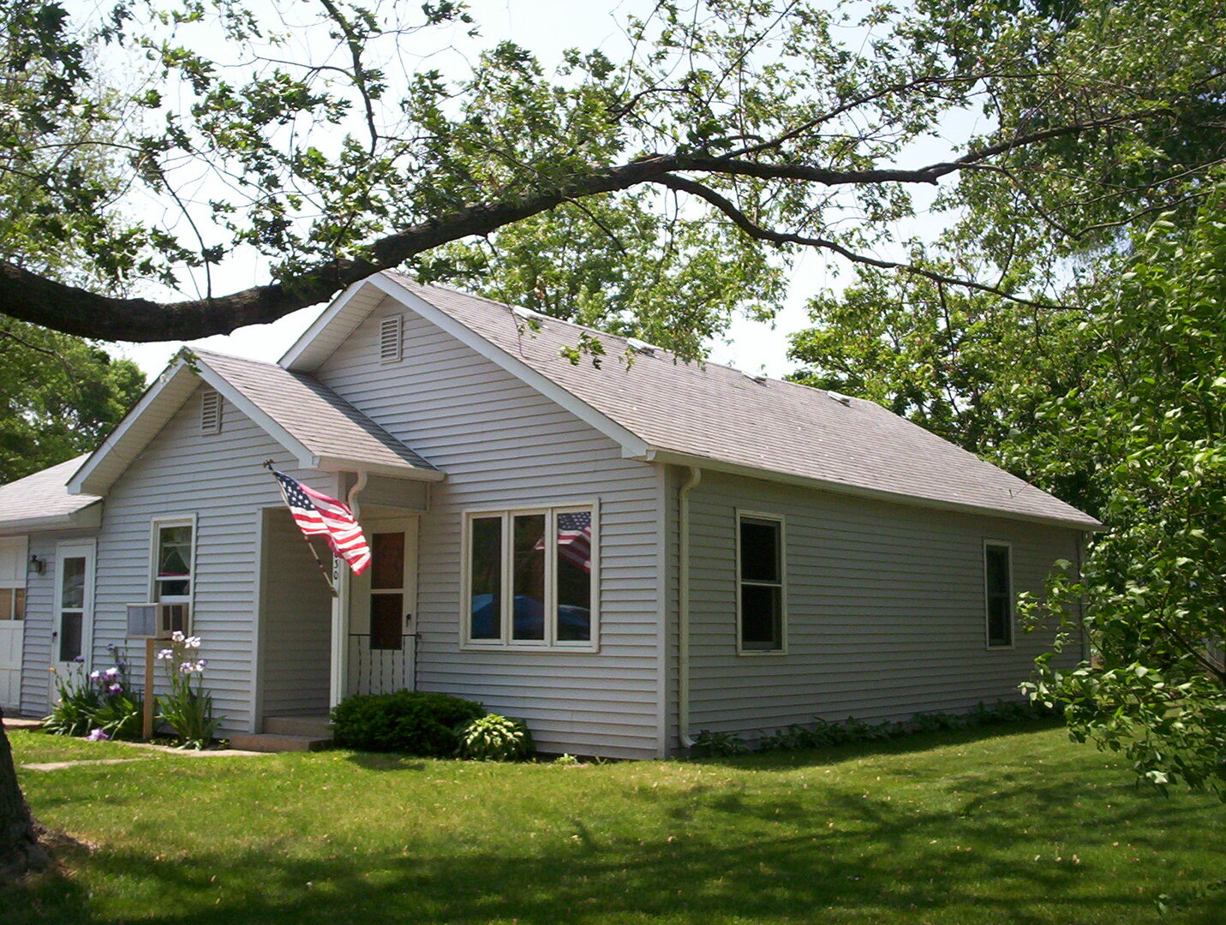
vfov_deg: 37.9
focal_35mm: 38
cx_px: 613
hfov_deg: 48.9
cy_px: 462
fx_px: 1349
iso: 100
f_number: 4.5
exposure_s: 1/505
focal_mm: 4.99
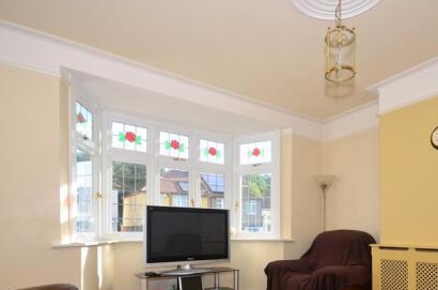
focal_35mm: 24
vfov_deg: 50.2
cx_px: 275
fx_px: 291
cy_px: 226
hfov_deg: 72.6
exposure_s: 1/125
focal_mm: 10
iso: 200
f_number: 5.6
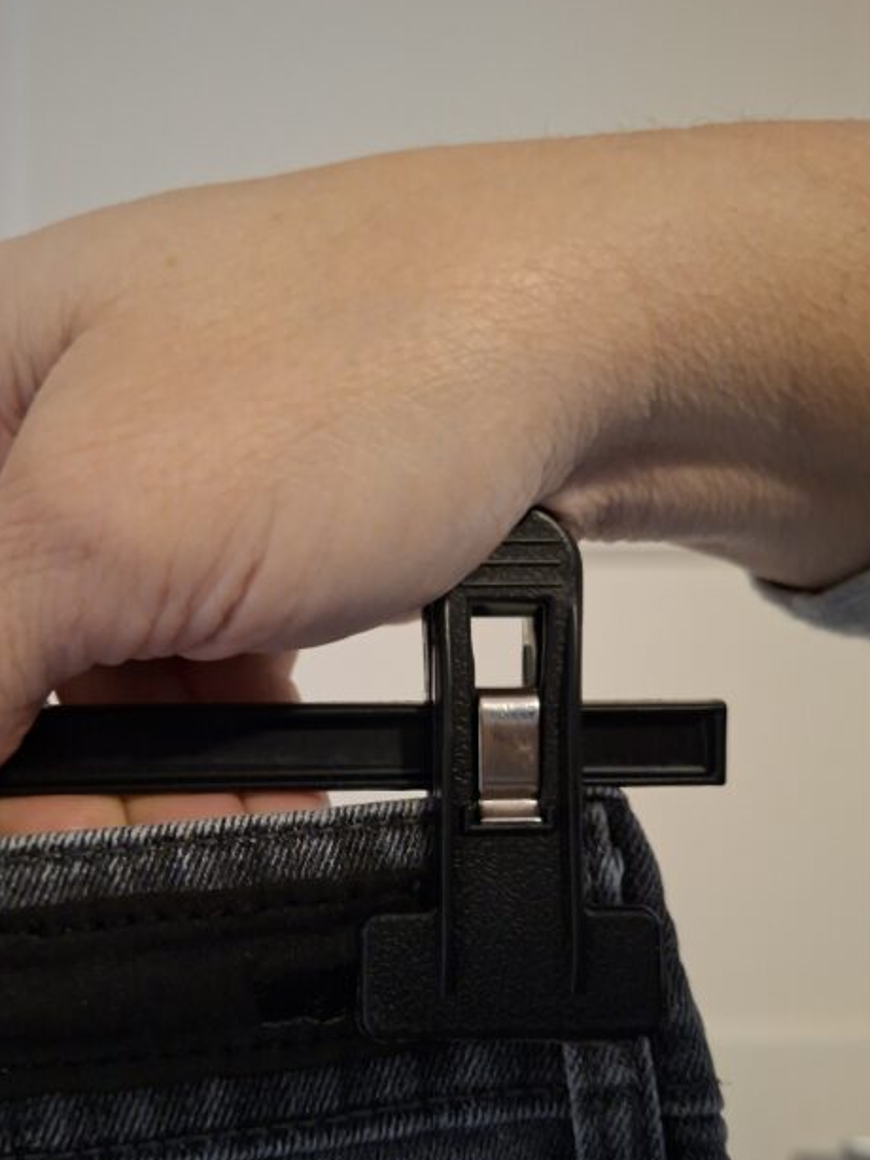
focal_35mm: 30
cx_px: 367
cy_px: 704
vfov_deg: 59.4
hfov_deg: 46.6
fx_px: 1005
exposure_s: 1/20
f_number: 1.8
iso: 800
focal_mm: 5.54
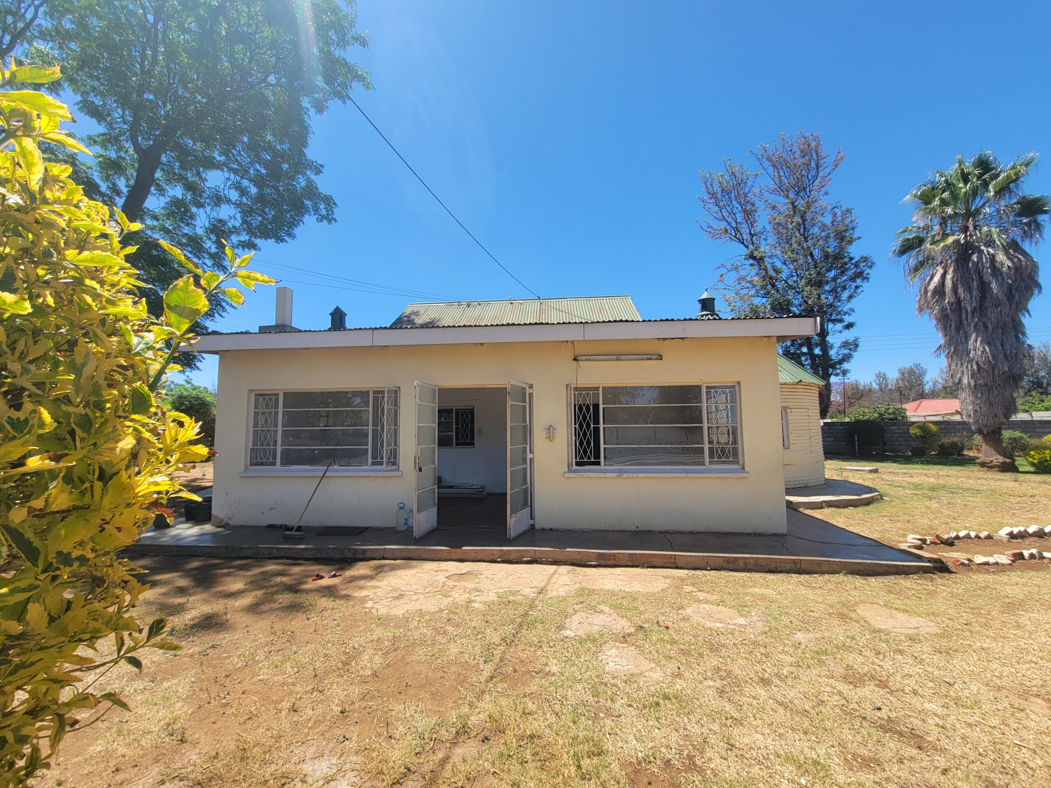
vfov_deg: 89.9
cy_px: 394
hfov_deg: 106.2
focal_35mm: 13
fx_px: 395
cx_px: 526
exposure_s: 1/981
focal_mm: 2.2
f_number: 2.2
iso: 50
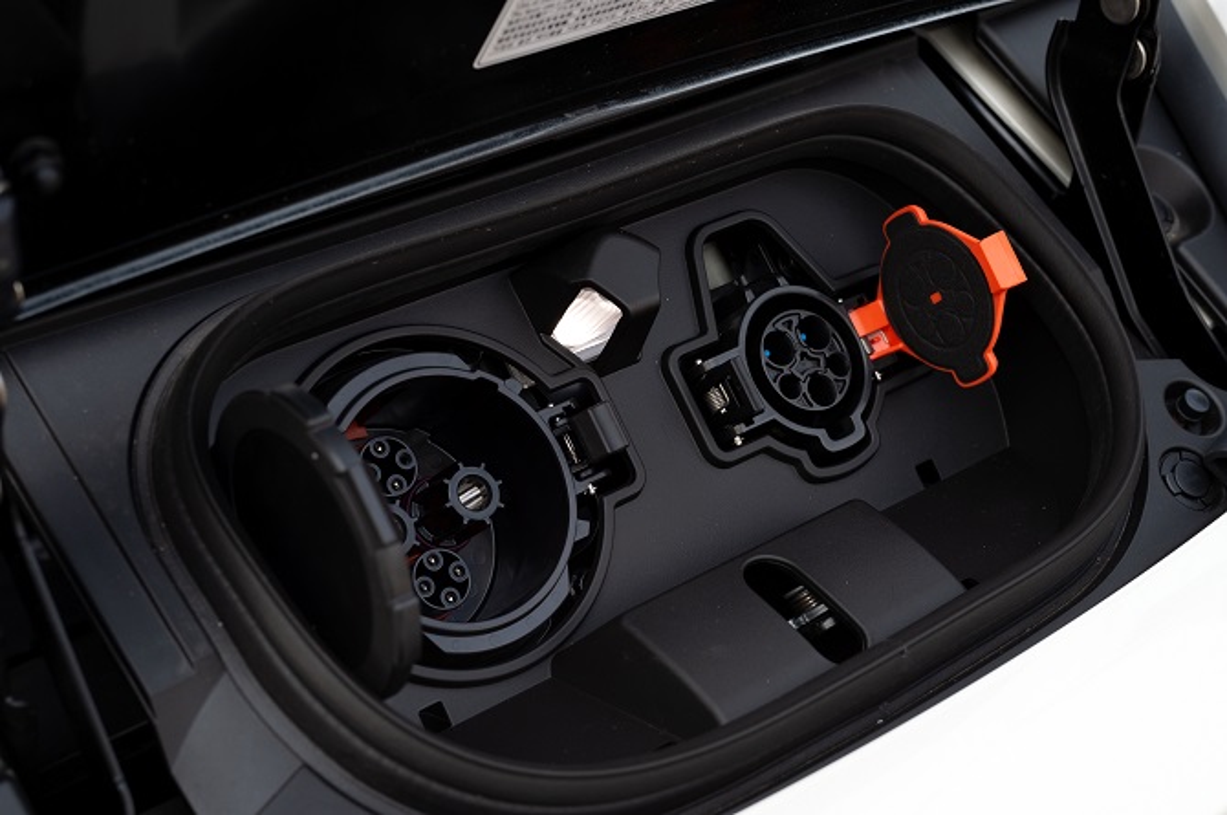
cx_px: 614
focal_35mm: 50
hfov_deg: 39.6
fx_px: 1702
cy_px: 408
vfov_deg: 26.9
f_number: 8
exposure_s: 1/60
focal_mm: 50
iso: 100
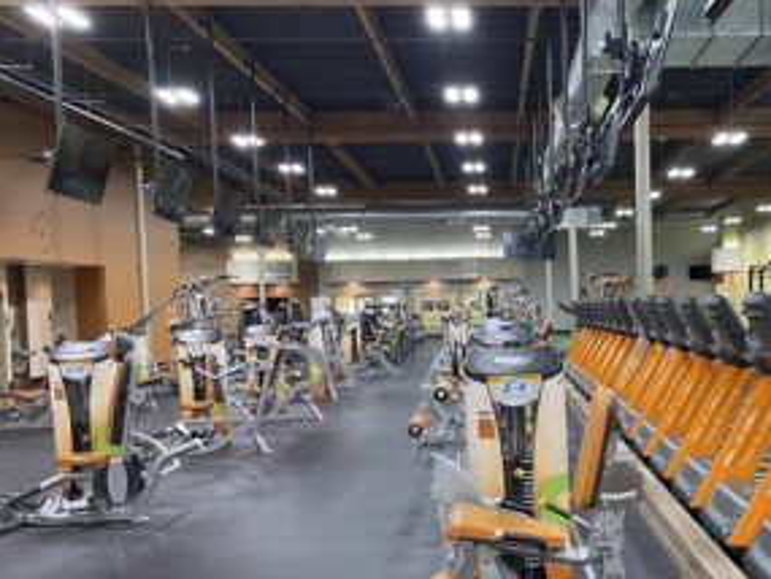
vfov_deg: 36.7
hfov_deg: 46.2
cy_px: 342
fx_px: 869
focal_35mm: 39
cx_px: 576
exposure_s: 1/60
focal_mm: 4.25
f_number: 1.8
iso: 200
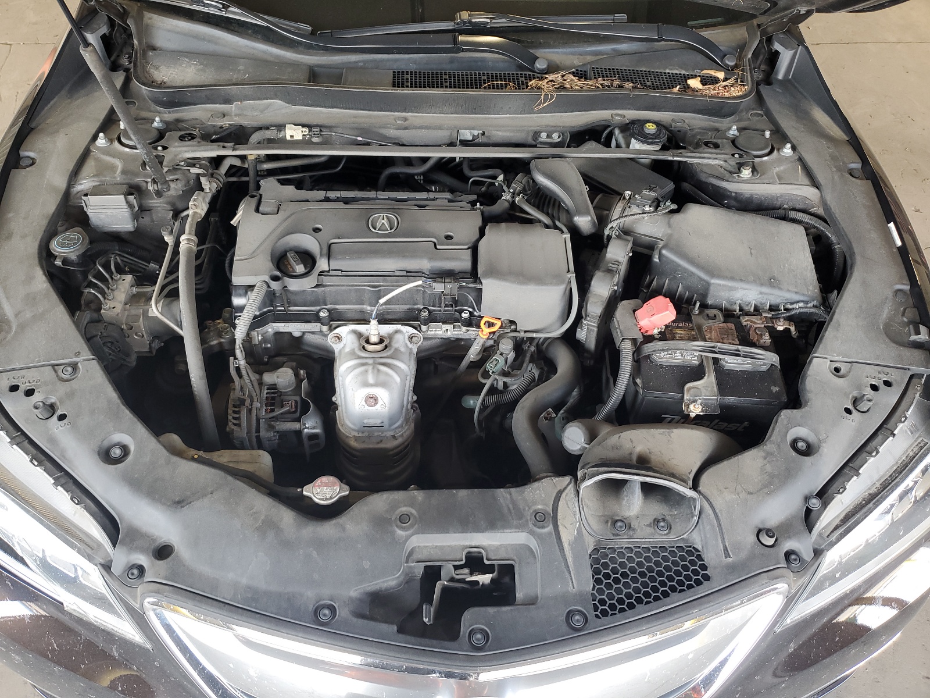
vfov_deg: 53.1
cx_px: 465
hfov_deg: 67.3
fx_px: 699
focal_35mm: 26
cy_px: 349
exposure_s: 1/60.2
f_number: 1.5
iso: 61
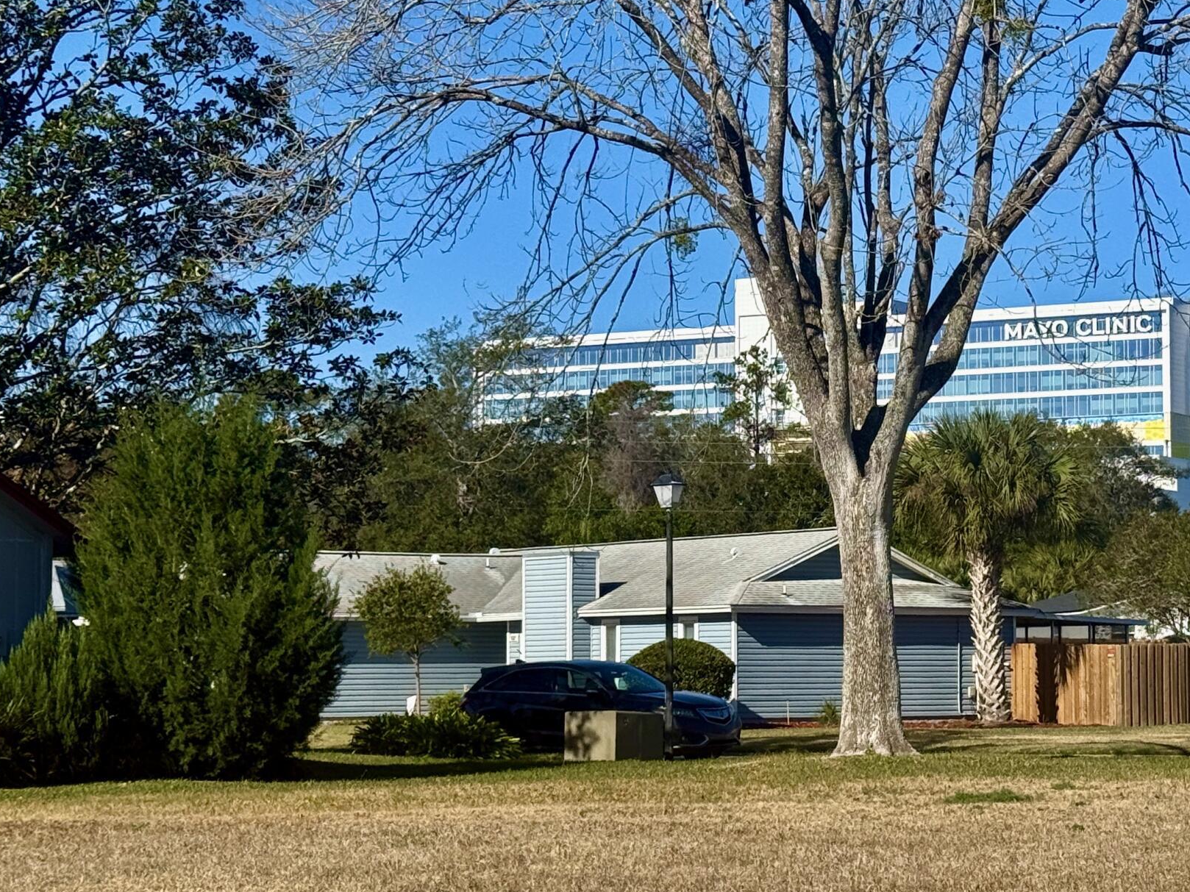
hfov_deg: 21.9
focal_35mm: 89
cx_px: 787
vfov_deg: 16.6
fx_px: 3059
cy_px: 435
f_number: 1.78
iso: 64
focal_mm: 6.76
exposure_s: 1/6024
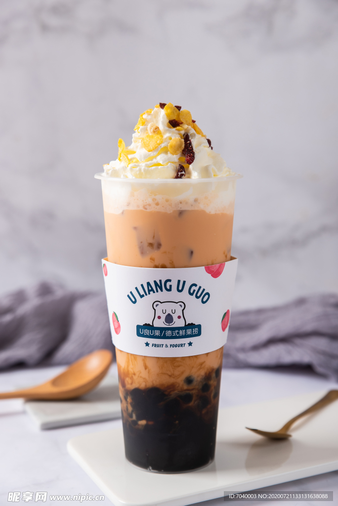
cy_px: 253
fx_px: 984
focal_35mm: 70
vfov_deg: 28.8
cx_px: 169
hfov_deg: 19.5
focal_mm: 70
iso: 100
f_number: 7.1
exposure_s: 1/125
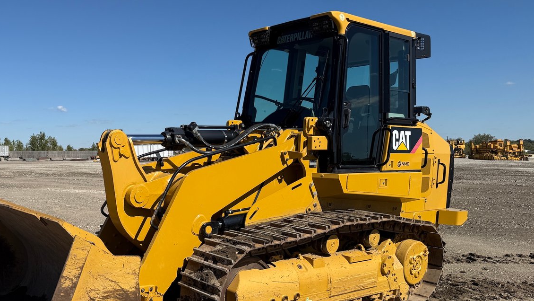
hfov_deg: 55.8
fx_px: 496
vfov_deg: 33.5
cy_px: 192
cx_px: 193
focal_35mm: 35
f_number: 1.78
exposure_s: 1/6173
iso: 80
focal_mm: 6.76
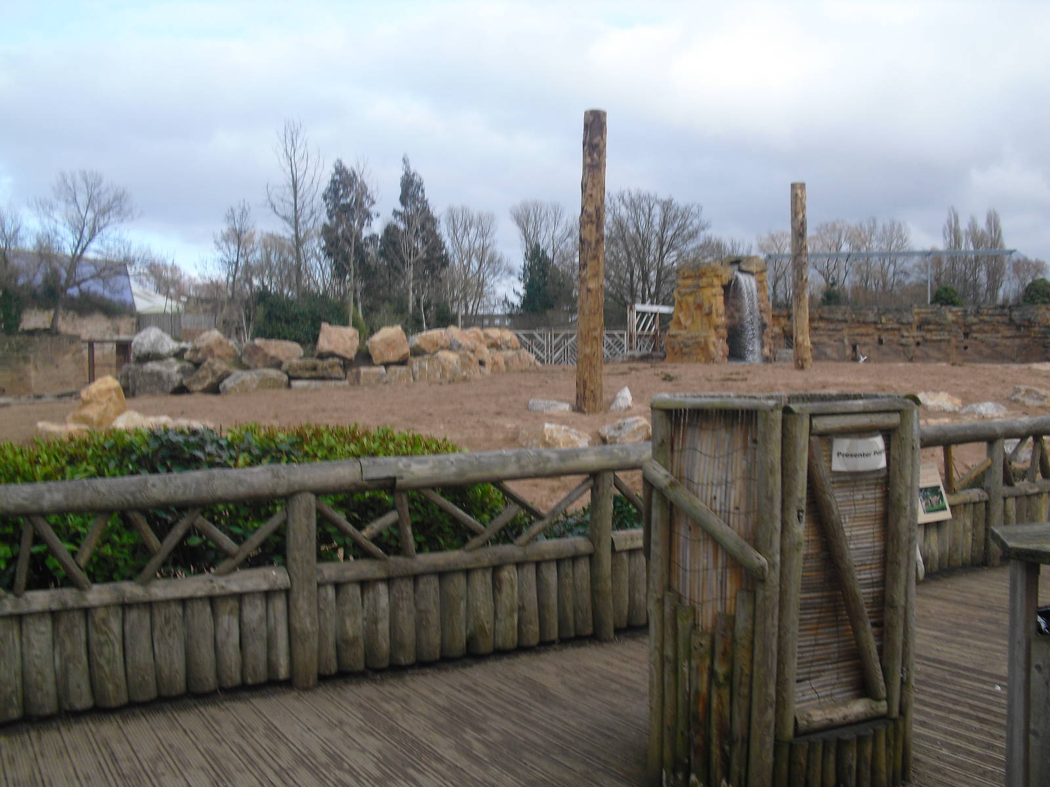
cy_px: 394
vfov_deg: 39.7
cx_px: 525
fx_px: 1092
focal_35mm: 36
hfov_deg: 51.4
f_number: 7.8
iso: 100
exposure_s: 1/80
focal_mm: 6.3
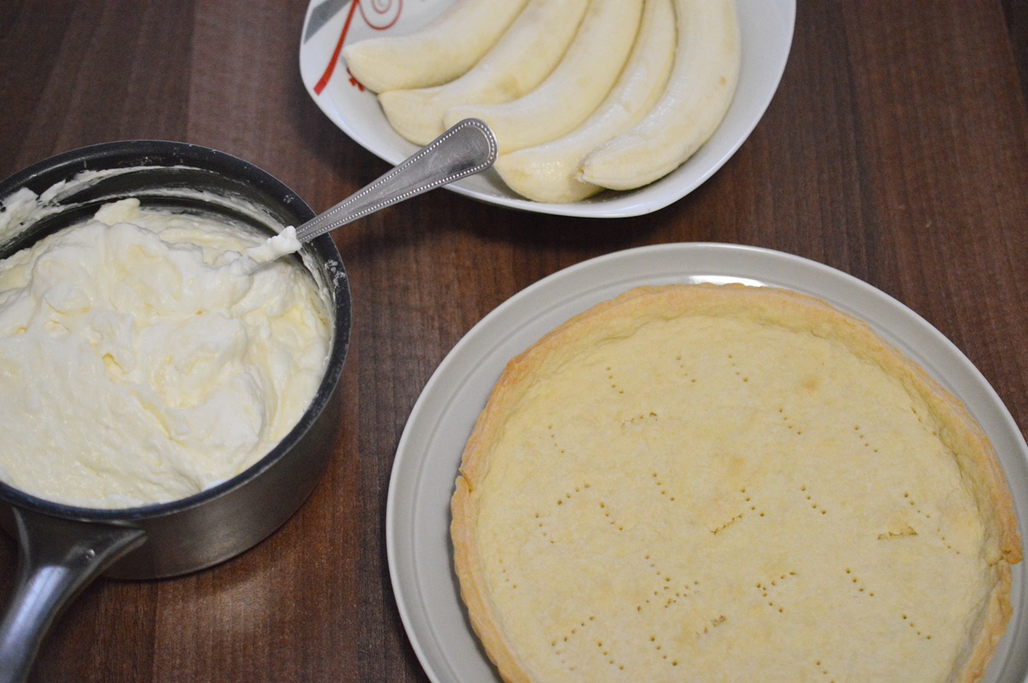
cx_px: 514
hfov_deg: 33.4
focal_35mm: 60
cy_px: 342
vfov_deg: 22.6
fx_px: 1712
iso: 3200
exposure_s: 1/125
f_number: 2.8
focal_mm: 40
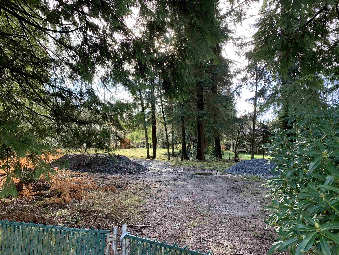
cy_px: 128
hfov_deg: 67.3
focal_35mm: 26
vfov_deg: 53.1
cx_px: 170
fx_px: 255
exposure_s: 1/122
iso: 40
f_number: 1.8
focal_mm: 4.25
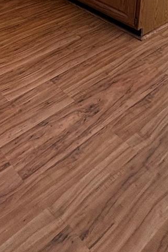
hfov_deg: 26.4
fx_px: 322
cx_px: -28
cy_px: -107
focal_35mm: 46
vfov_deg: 29.7
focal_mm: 2.22
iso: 250
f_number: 2.2
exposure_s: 1/120
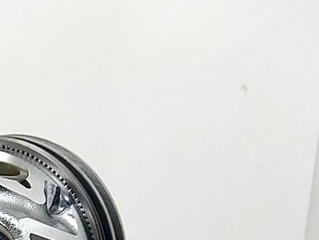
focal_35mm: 95
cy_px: 418
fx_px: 875
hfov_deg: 18.8
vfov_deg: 14.0
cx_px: -125
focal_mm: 4.74
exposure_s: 1/100
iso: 138
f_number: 1.79
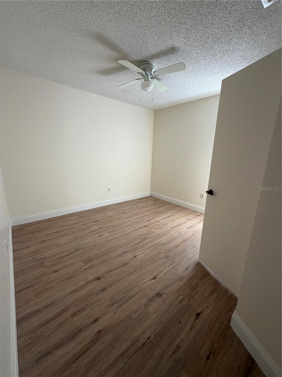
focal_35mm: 14
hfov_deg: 85.7
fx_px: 152
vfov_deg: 102.1
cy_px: 188
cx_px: 141
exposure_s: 1/121
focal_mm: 2.22
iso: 160
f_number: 2.2
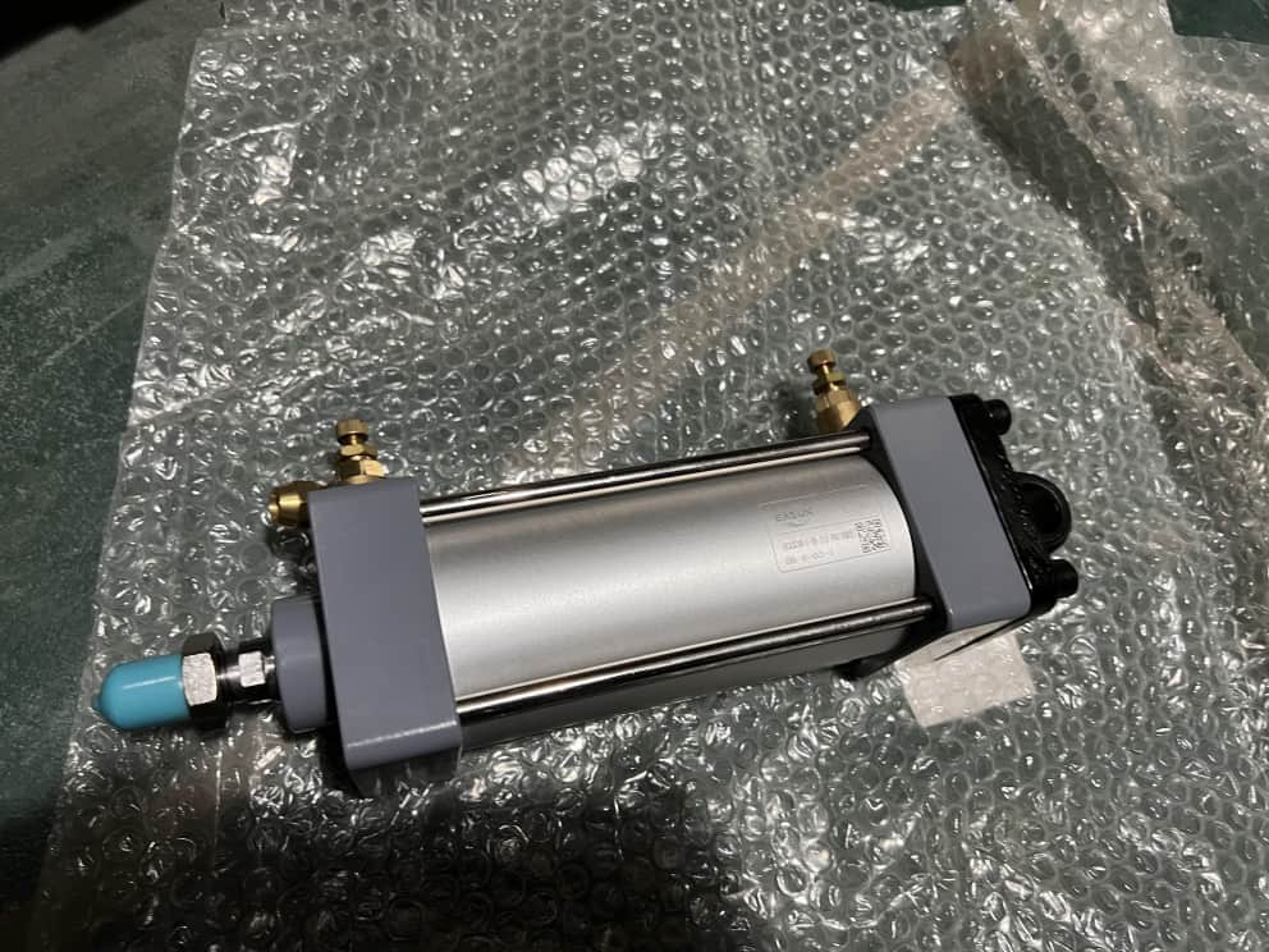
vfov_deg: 53.1
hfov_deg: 67.3
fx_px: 953
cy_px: 476
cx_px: 634
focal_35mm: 26
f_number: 1.5
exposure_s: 1/50
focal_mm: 5.7
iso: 200
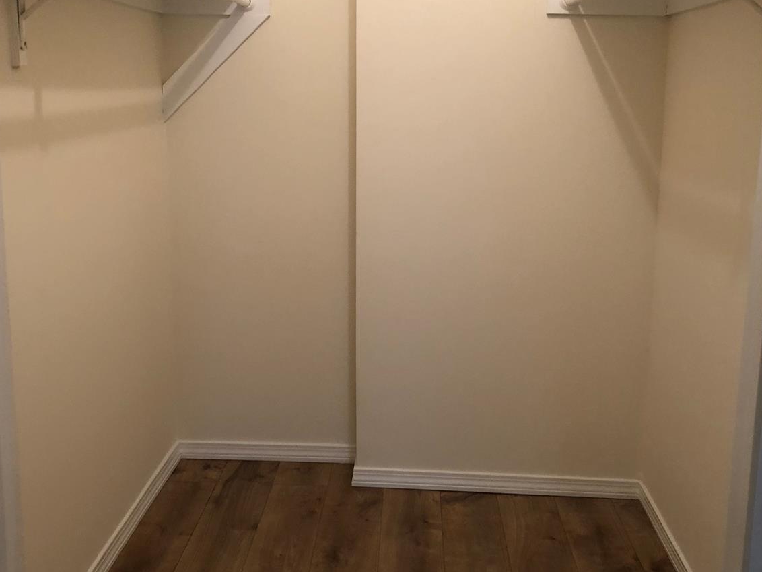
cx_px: 377
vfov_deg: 37.6
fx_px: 836
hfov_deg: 49.0
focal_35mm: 38
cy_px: 244
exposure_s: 1/15
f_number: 1.8
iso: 40
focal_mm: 4
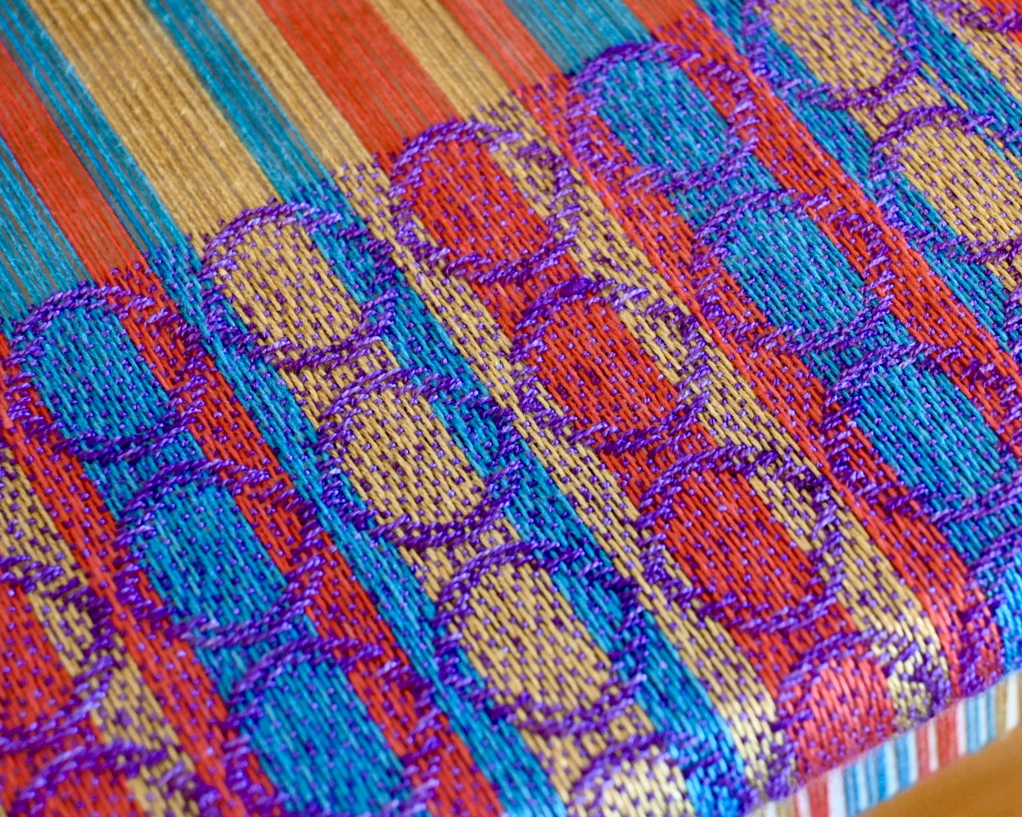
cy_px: 409
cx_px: 563
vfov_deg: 19.7
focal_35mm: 78
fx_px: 2359
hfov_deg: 24.4
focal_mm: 46
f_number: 6
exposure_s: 1/60
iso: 4000
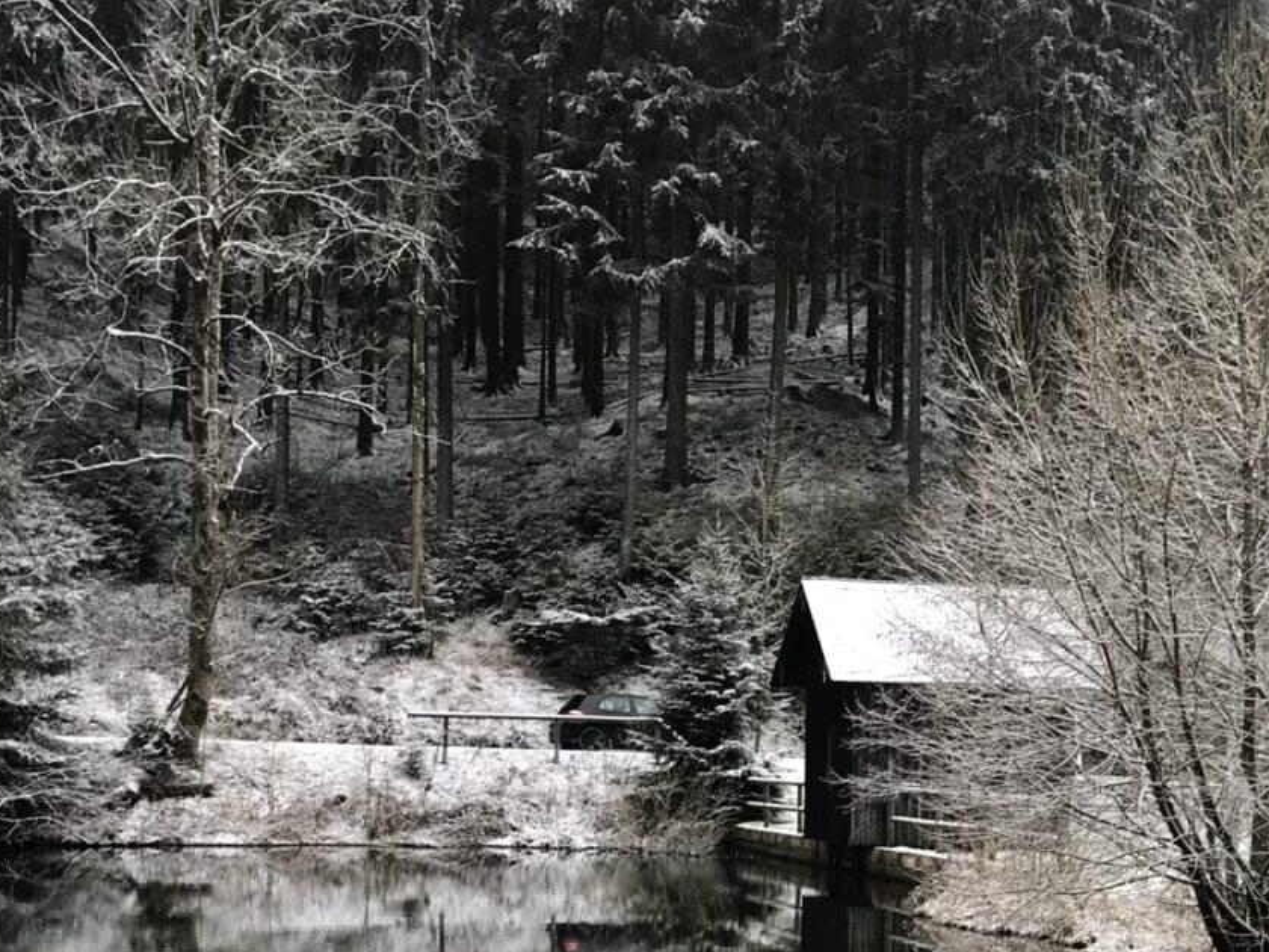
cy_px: 834
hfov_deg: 29.9
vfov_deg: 22.4
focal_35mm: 64
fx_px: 2346
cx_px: 920
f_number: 1.8
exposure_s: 1/111
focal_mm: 3.99
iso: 20
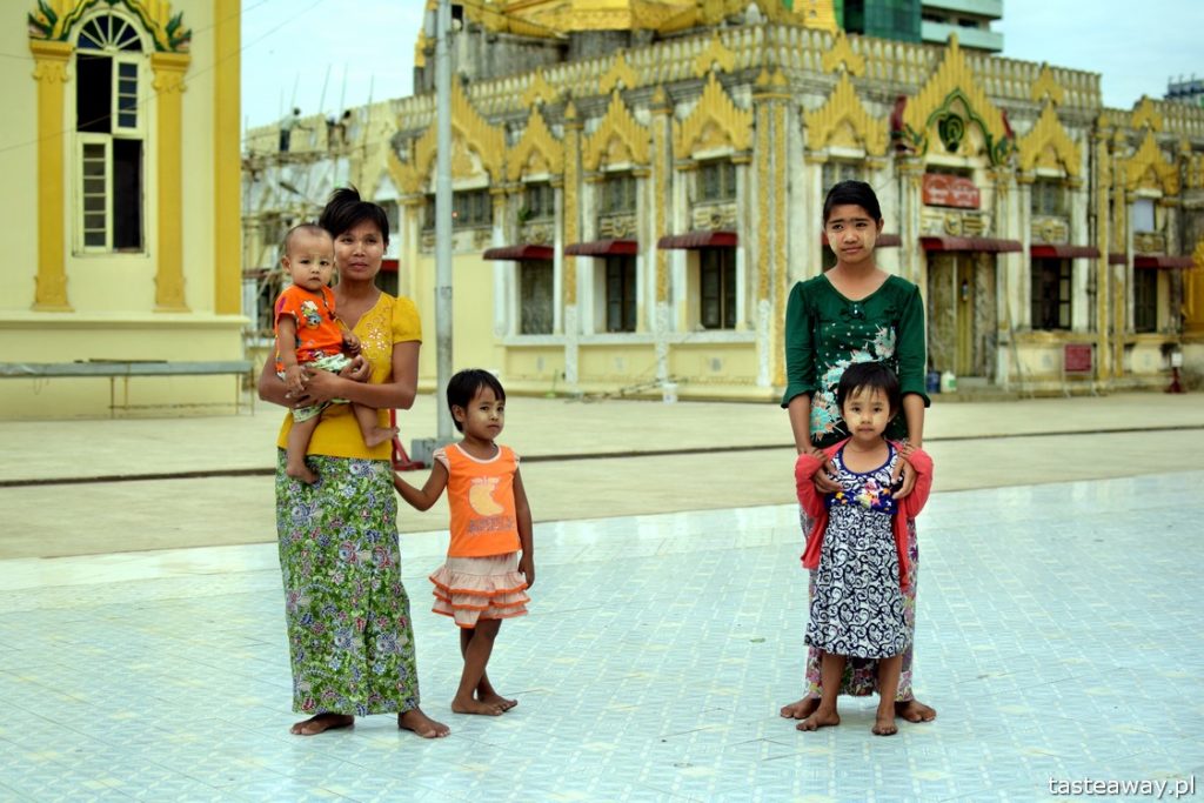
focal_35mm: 52
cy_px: 402
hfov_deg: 37.8
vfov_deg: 25.8
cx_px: 602
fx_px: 1756
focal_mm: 35
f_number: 2.8
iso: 160
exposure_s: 1/3200
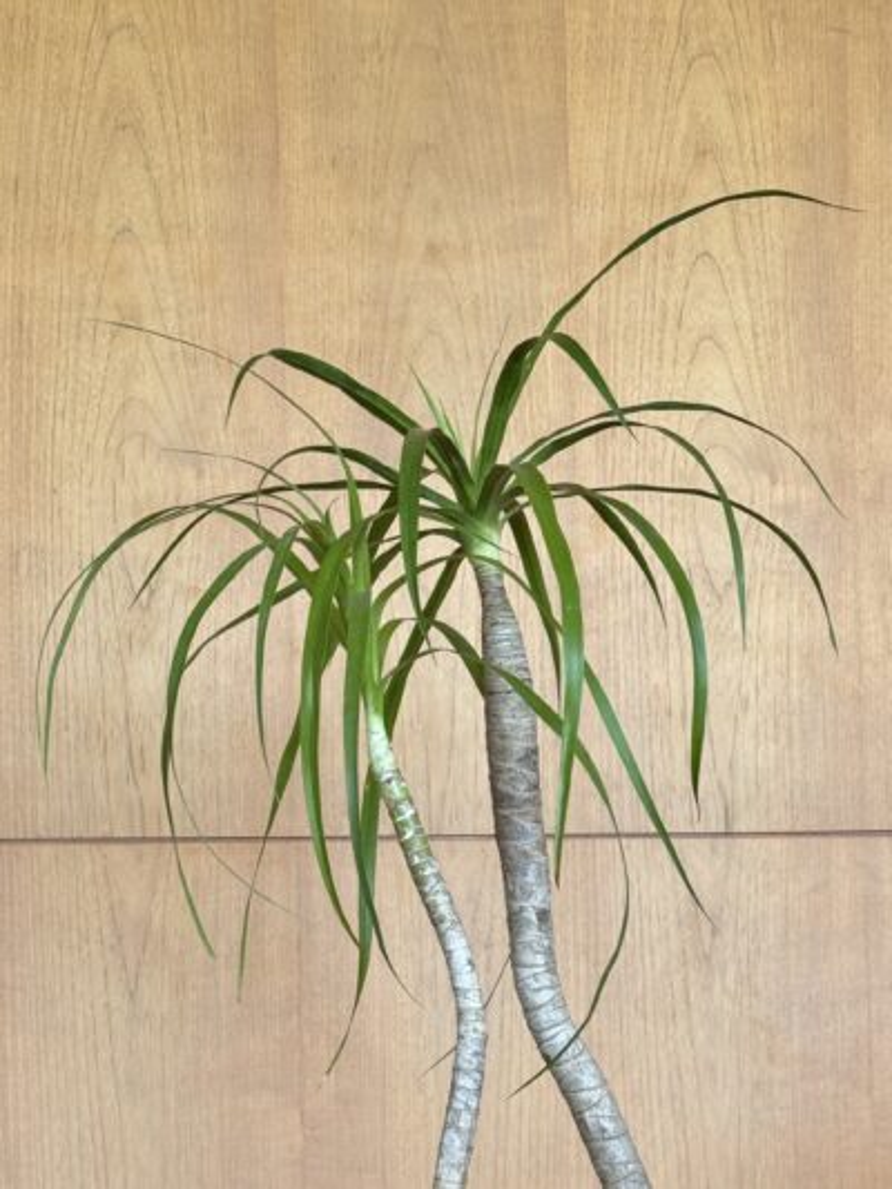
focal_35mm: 48
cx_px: 446
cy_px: 594
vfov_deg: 39.6
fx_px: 1649
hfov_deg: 30.3
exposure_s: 1/121
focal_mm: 6.76
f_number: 1.78
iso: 80
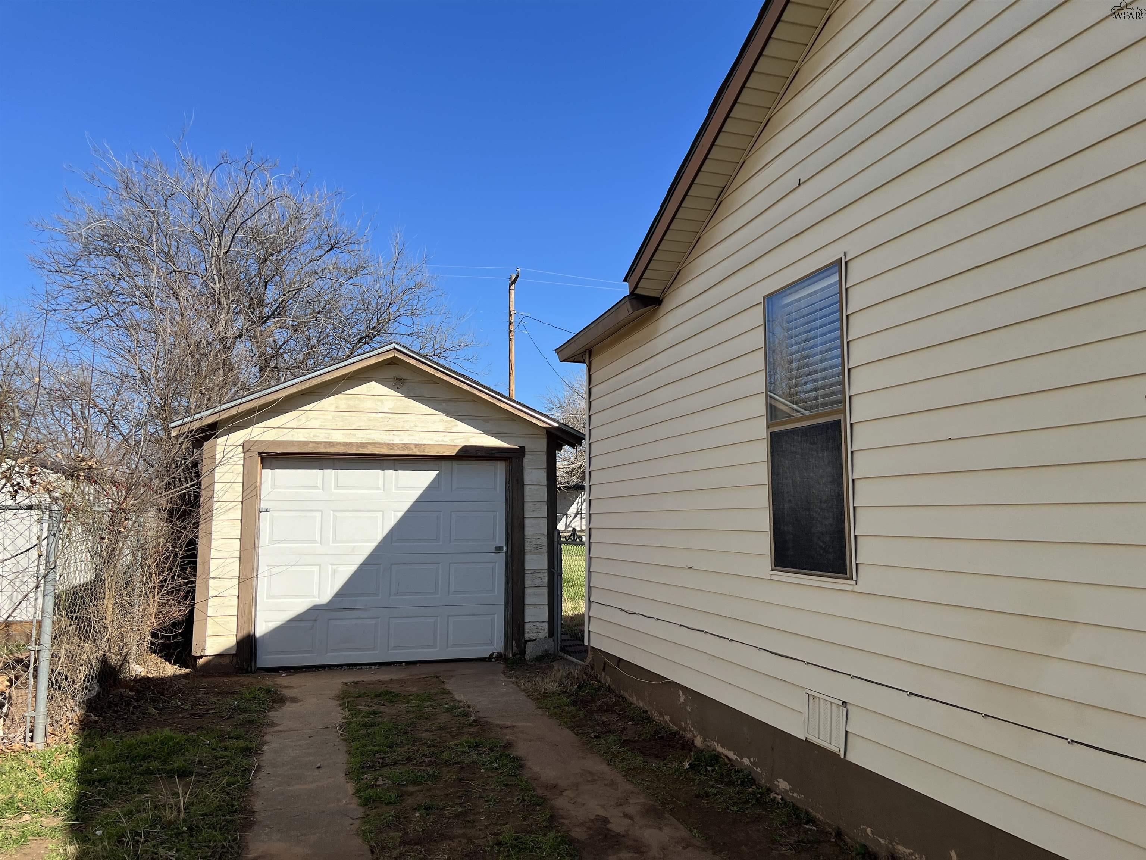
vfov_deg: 53.1
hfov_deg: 67.3
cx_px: 573
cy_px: 430
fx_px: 861
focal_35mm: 26
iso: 50
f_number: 1.5
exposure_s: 1/3356
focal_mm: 5.7
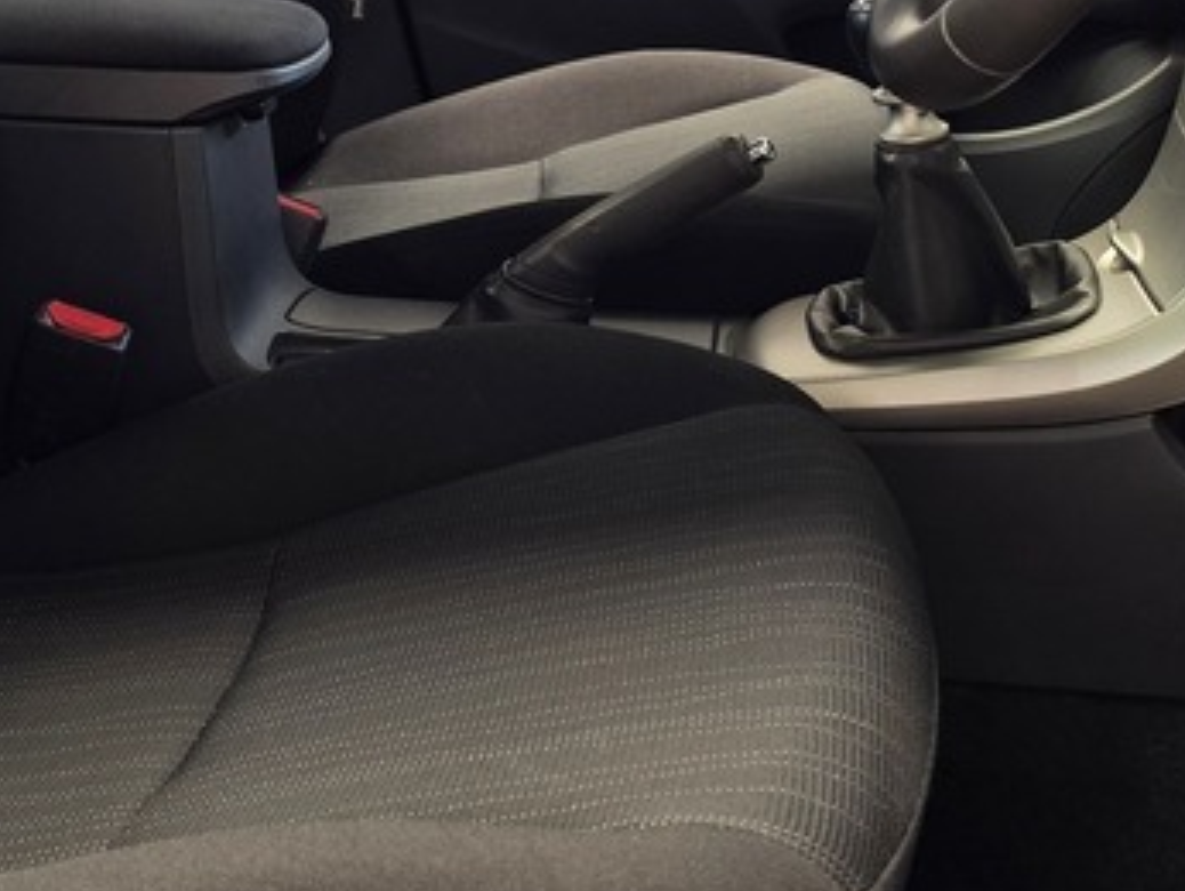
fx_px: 2329
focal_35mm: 68
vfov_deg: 20.9
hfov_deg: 28.5
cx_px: 654
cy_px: -3
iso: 250
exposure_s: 1/100
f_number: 1.7
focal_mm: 6.25
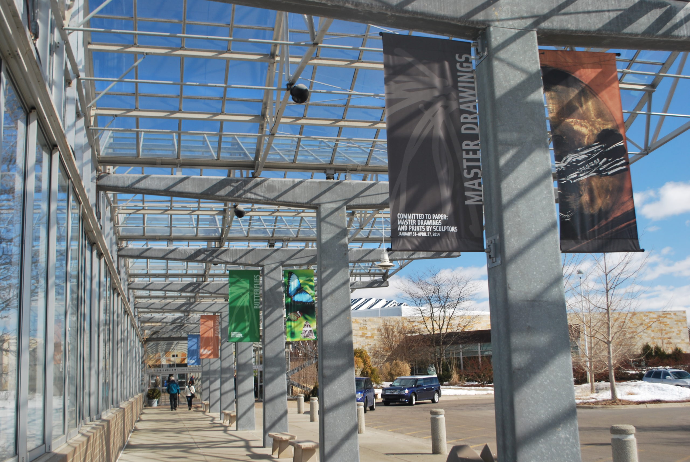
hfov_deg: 53.1
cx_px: 345
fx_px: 691
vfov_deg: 37.0
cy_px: 231
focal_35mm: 36
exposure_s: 1/125
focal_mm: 24
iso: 100
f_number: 5.6
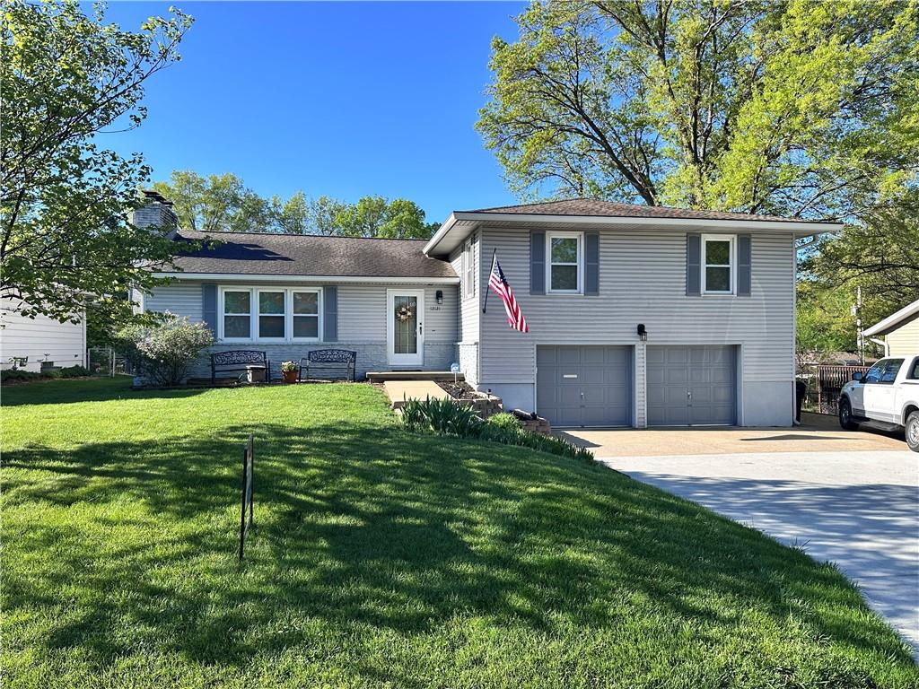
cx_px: 460
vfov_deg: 56.8
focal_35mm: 24
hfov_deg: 71.6
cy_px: 344
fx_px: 637
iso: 80
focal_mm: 6.86
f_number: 1.78
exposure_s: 1/1949
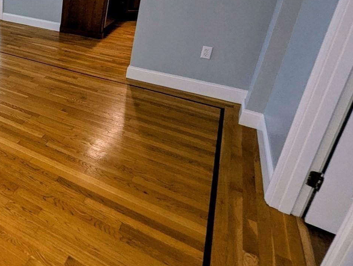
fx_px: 286
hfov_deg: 48.4
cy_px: 43
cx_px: -21
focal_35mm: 28
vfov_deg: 46.5
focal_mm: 1.95
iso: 66
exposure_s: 1/60
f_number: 2.2
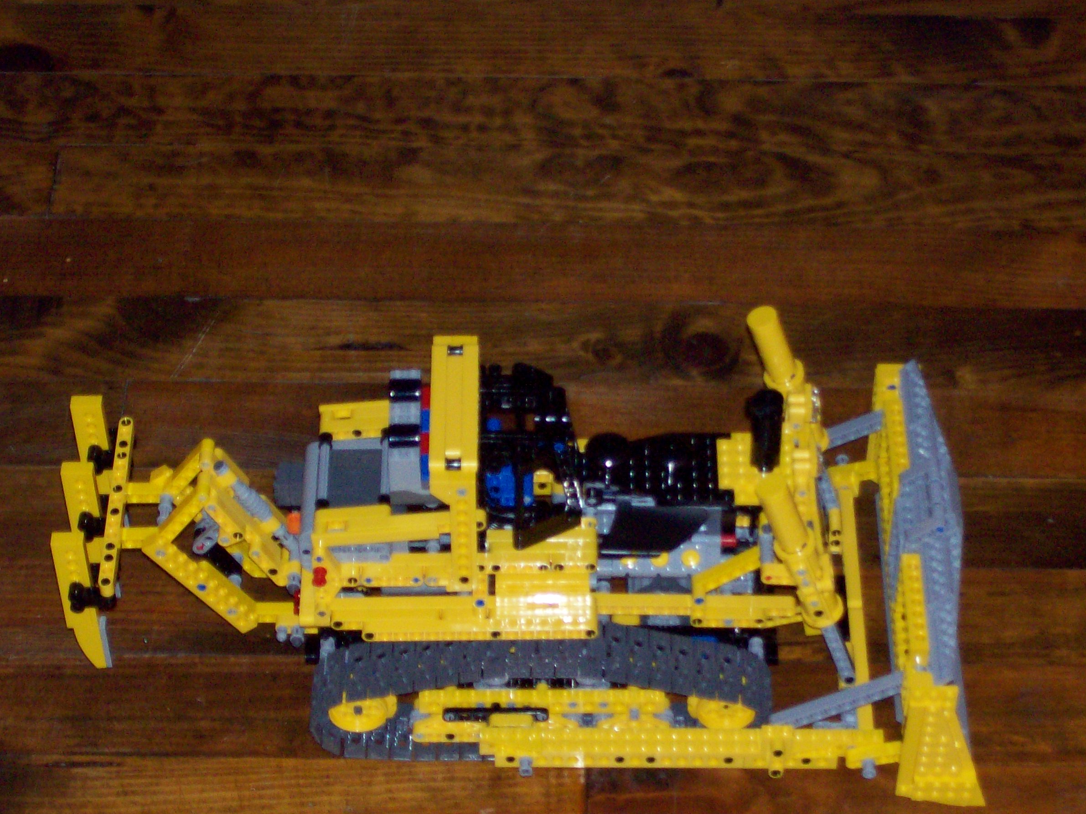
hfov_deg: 18.9
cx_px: 613
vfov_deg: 14.2
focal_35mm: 104
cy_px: 470
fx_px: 3262
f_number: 4.3
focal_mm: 14.3
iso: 140
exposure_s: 1/109
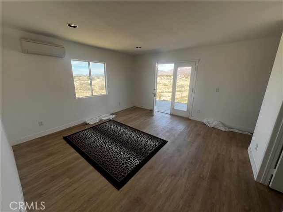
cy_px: 106
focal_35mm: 13
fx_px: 106
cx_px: 142
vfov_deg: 89.9
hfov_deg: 106.2
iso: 32
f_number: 1.8
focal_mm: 1.57
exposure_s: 1/328
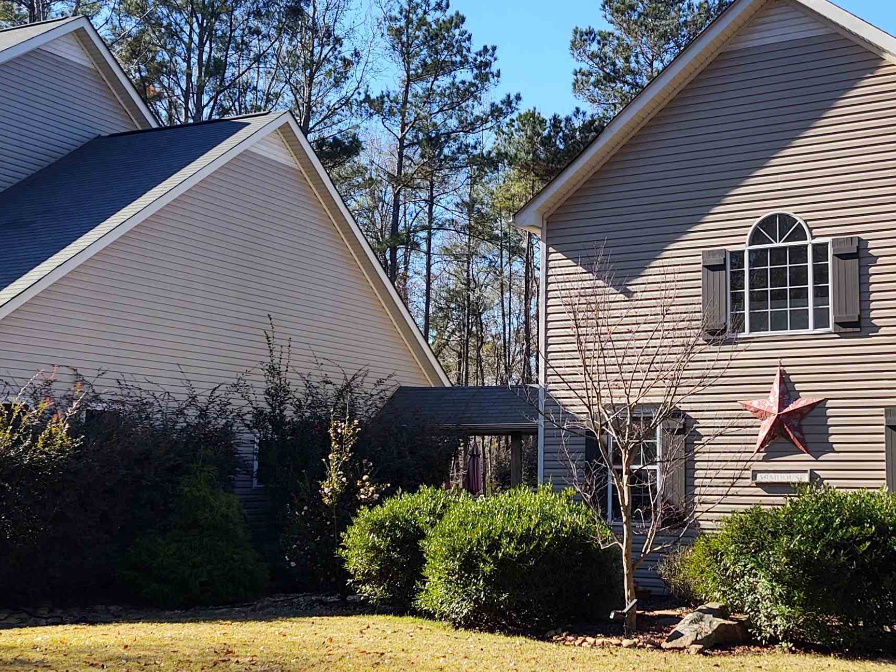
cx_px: 590
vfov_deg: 30.3
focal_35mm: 48
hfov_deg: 39.2
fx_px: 1242
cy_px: 324
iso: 100
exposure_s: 1/2468
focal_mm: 4.75
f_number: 1.7
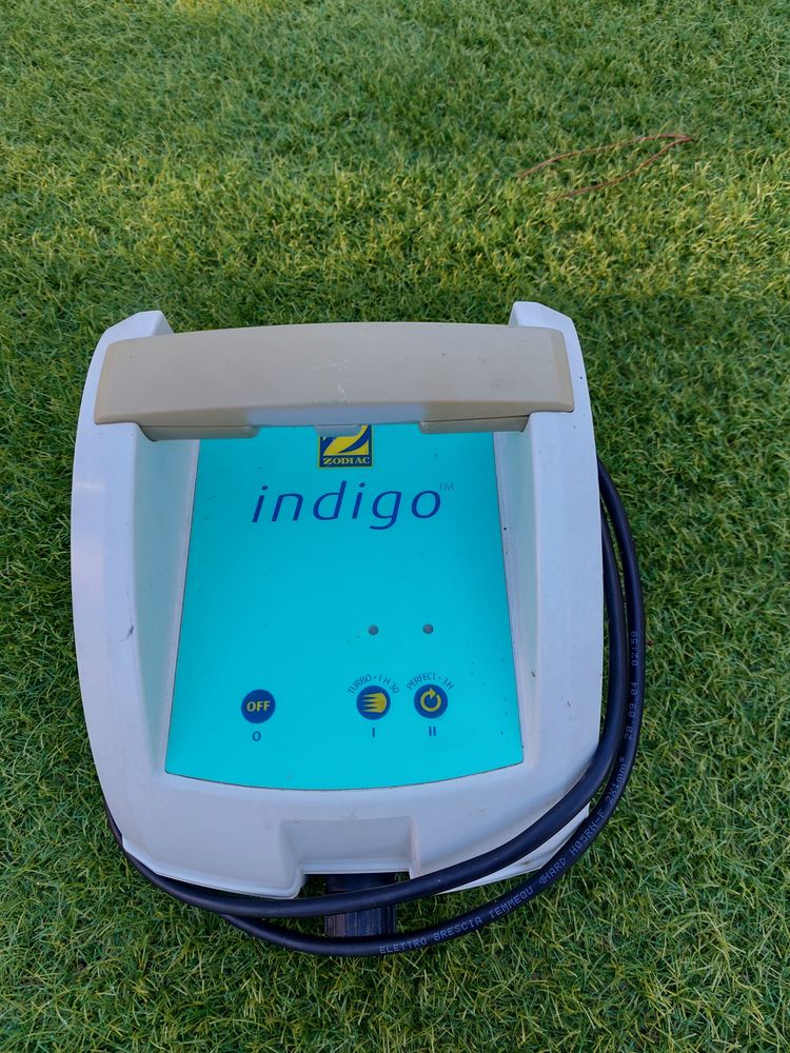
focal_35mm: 24
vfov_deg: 71.6
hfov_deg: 56.8
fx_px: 730
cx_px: 395
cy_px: 526
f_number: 1.8
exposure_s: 1/145
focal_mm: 5.23
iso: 25
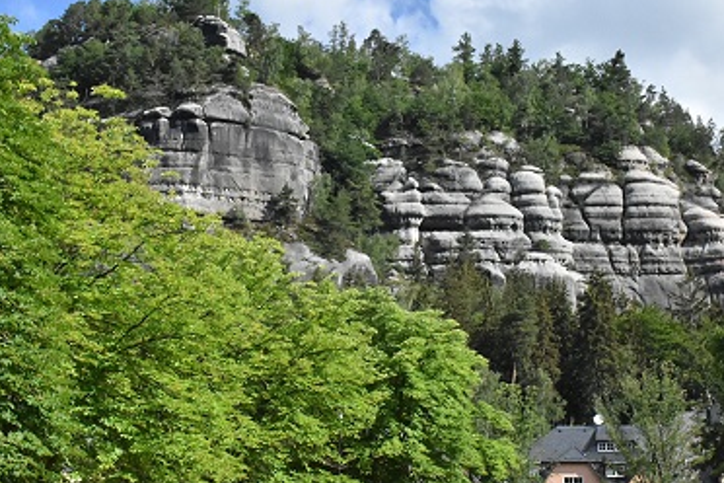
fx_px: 1166
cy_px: 296
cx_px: 448
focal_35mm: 58
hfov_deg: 34.3
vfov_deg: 23.3
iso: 4000
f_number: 10
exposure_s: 1/8000
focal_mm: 24
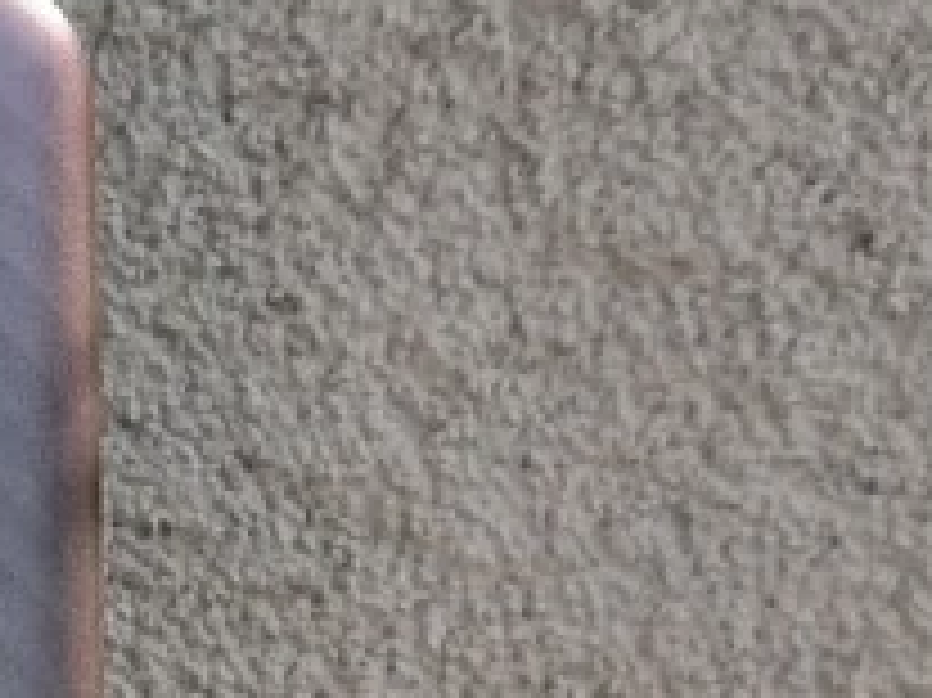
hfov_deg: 12.6
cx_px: -374
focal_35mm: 151
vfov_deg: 9.7
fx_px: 4063
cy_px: 806
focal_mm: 5.56
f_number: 1.6
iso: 50
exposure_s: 1/1028
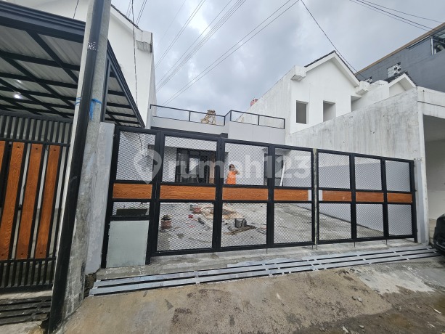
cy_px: 167
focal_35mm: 13
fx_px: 167
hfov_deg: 106.2
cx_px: 222
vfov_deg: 89.9
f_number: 2.2
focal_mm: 1.74
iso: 40
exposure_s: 1/244
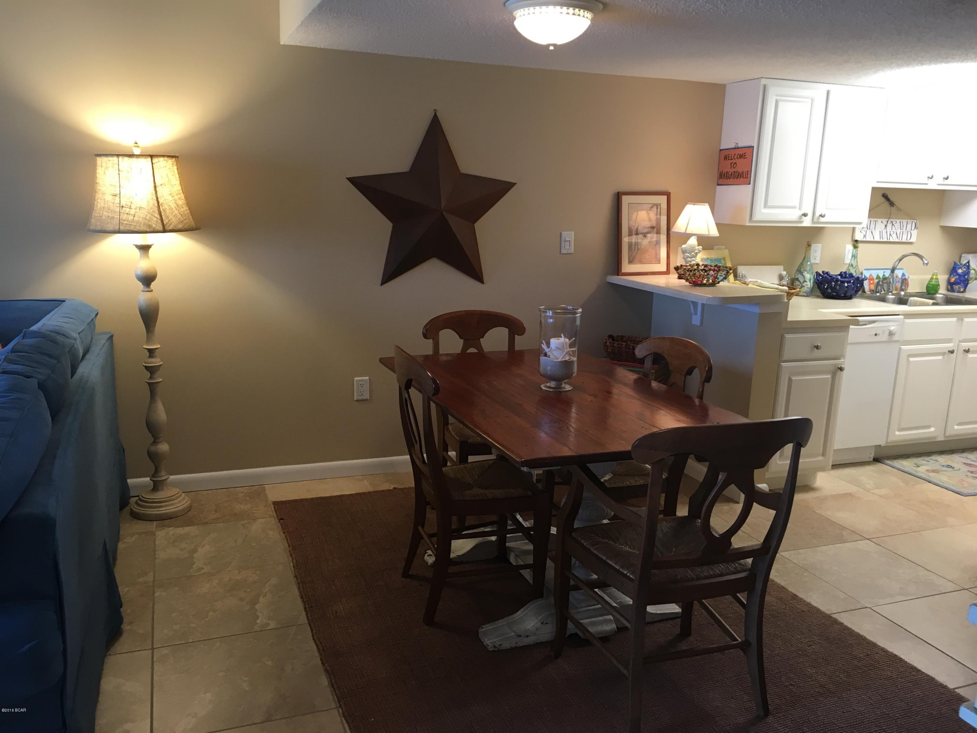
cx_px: 488
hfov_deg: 61.7
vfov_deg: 48.2
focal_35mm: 29
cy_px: 366
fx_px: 818
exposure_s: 1/30
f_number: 2.2
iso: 64
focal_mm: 4.15
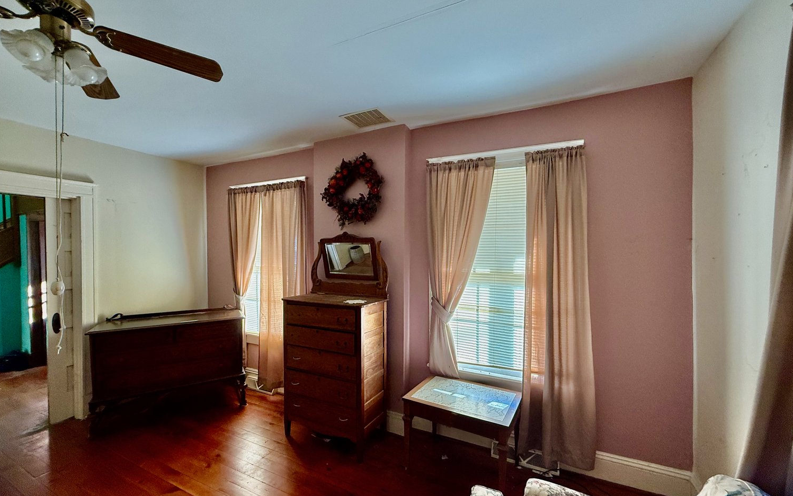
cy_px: 258
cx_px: 395
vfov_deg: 74.8
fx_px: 324
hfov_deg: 101.5
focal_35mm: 15
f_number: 2.2
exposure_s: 1/99
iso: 200
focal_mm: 2.22
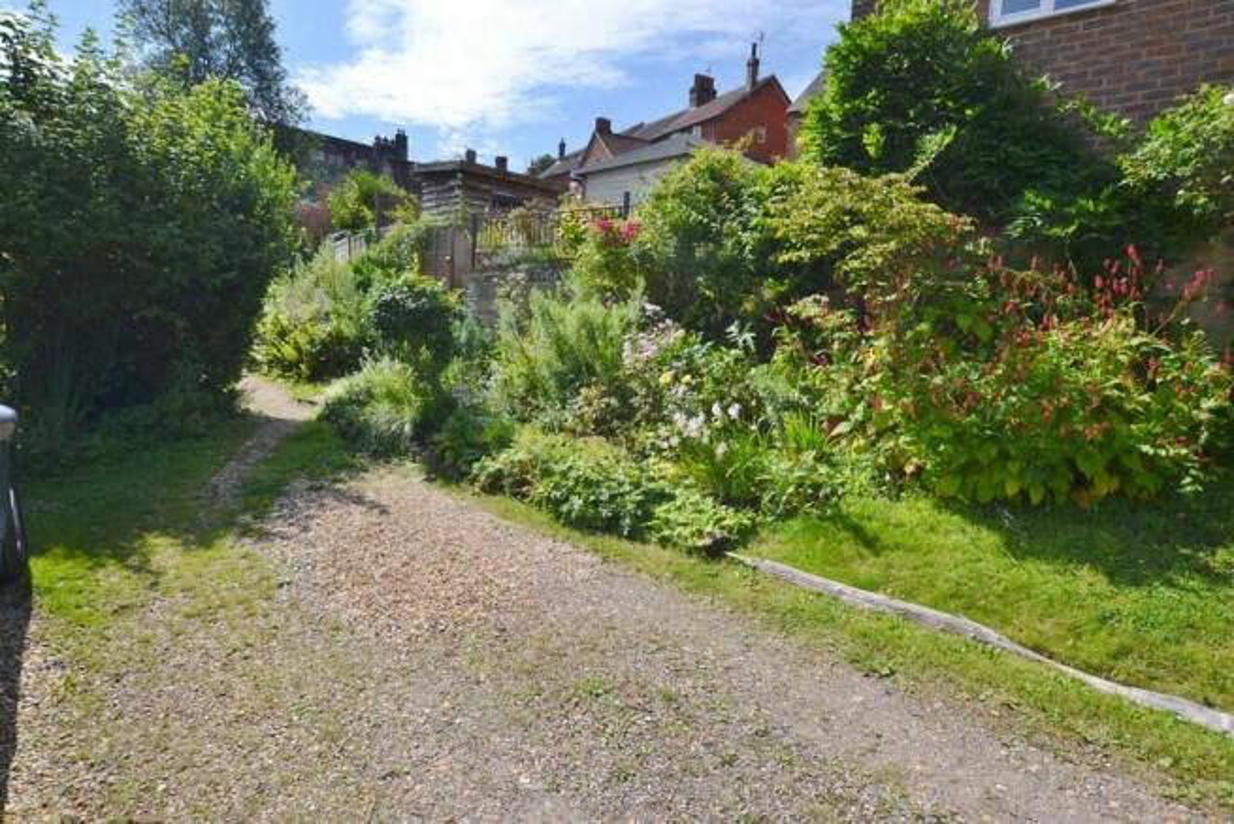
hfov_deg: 85.4
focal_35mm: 20
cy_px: 412
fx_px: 669
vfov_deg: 63.2
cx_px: 617
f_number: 8
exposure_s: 1/250
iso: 100
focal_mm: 13
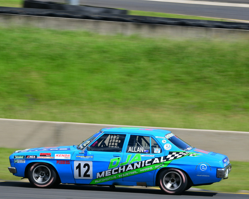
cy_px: 100
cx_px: 100
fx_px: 2498
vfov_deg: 4.6
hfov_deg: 5.7
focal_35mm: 339
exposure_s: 1/250
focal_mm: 200
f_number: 13
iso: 200
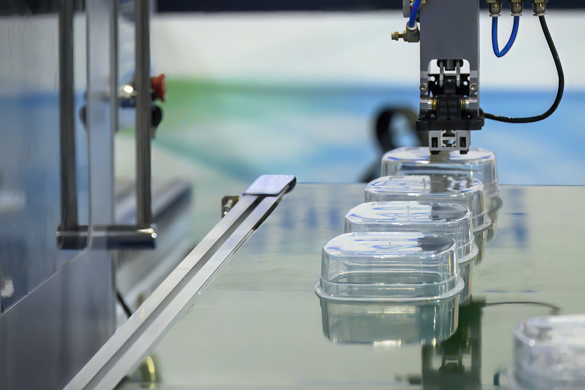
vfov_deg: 6.8
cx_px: 292
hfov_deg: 10.2
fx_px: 3291
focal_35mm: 202
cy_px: 195
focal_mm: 135
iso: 2500
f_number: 5.3
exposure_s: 1/500
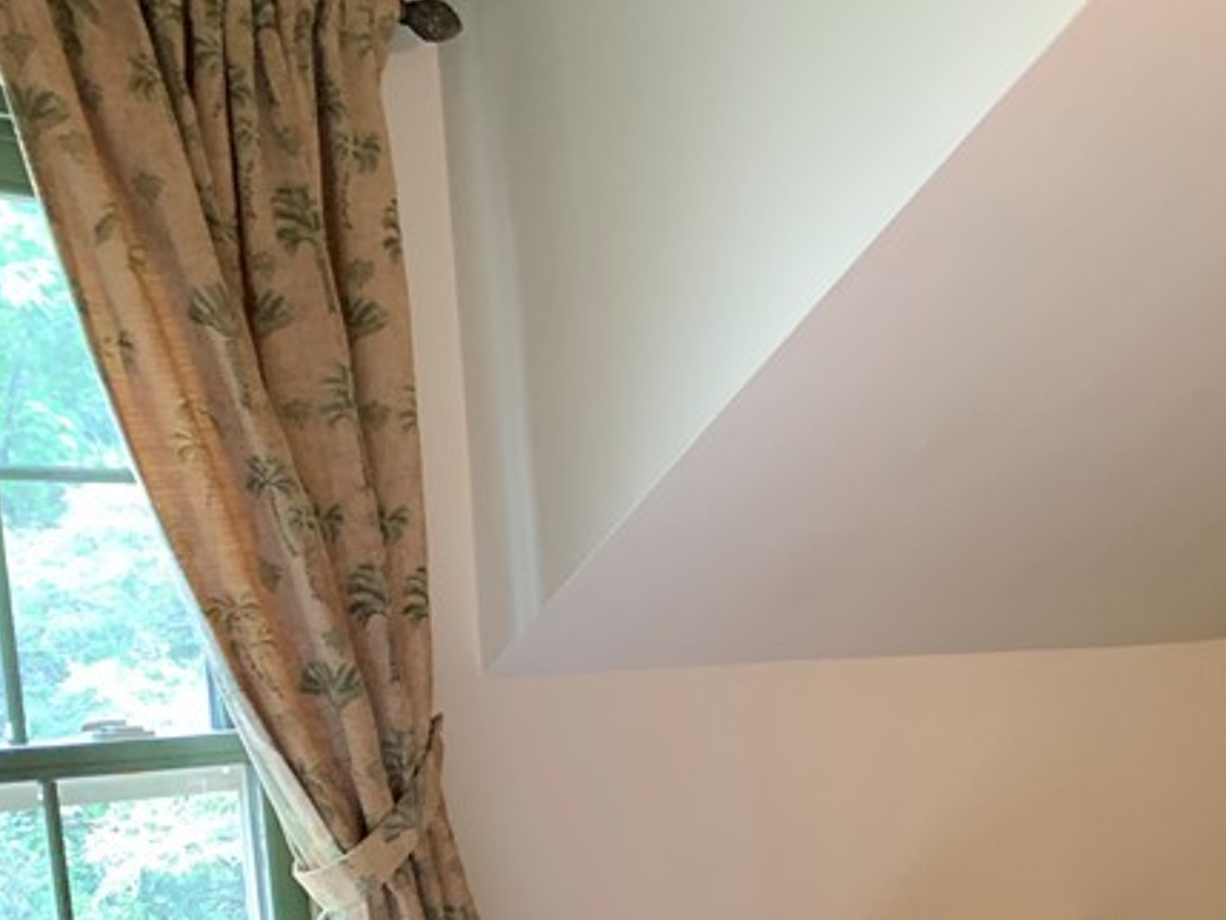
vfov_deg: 22.8
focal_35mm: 62
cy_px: 914
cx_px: 1383
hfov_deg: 28.1
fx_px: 2196
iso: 200
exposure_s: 1/60
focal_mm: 4.25
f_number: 1.8
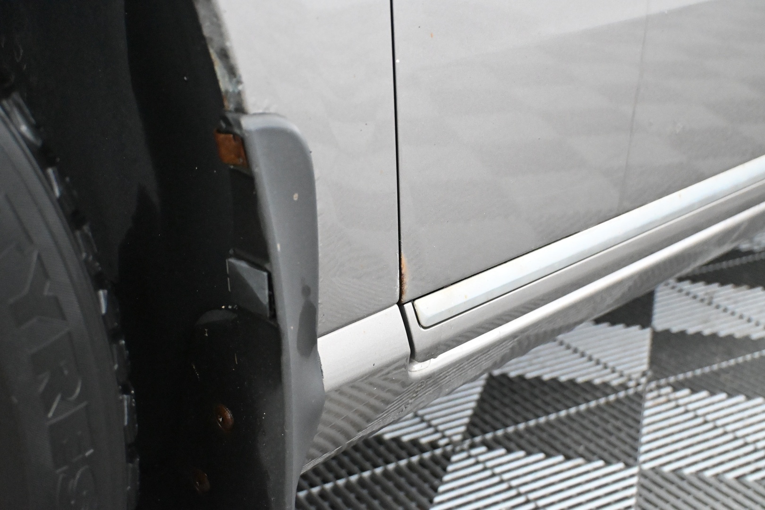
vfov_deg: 27.7
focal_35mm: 49
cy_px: 255
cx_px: 382
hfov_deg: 40.5
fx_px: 1036
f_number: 5
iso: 10000
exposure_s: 1/60
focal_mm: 32.5
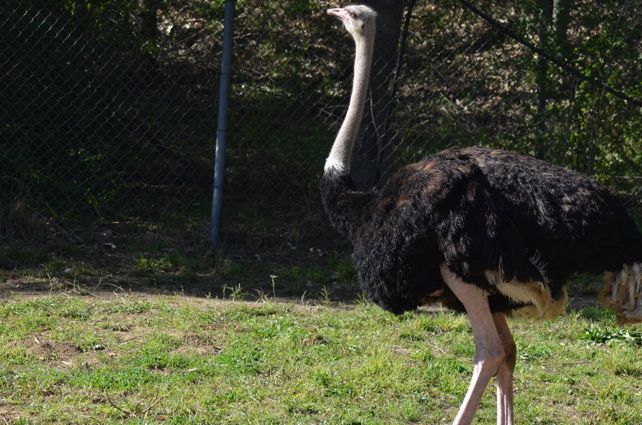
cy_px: 224
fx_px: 4395
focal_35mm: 247
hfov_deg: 8.4
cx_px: 408
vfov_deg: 5.5
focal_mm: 120
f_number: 5.6
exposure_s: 1/500
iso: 220
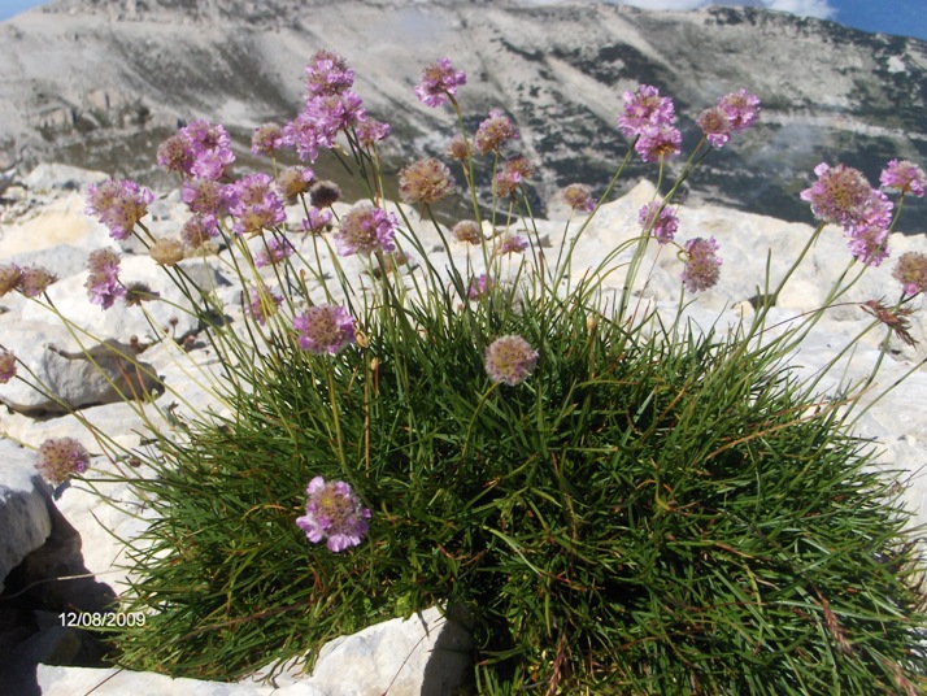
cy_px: 348
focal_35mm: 62
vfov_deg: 23.7
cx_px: 464
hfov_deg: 31.2
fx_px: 1661
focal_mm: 10.19
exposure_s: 1/990
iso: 100
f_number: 5.6
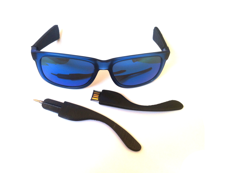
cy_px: 86
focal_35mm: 35
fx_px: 234
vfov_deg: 40.6
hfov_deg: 52.7
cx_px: 116
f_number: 2.8
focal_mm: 3.85
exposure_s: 1/24
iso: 80
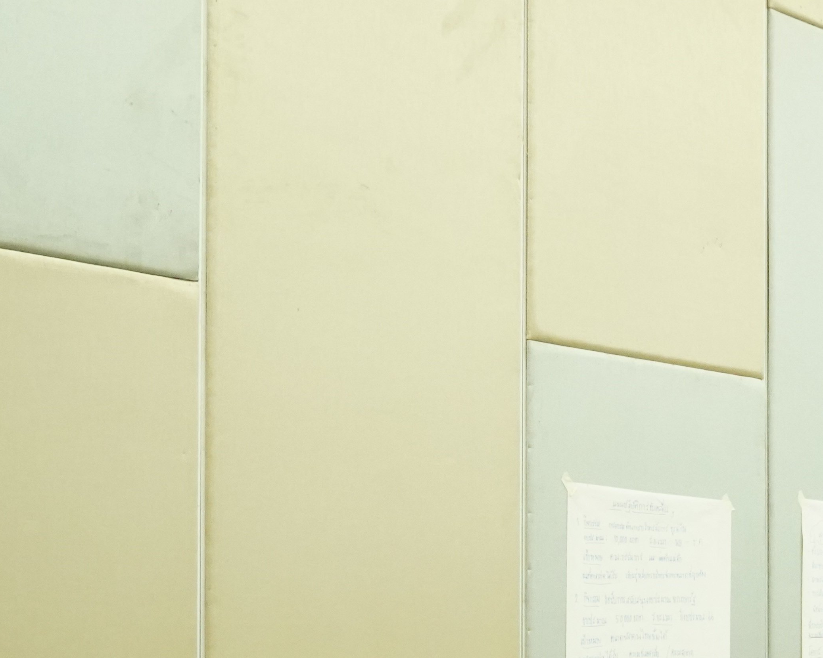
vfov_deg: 15.8
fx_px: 2314
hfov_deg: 19.3
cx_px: 907
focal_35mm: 95
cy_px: 690
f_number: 2.8
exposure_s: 1/160
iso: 10000
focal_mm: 35
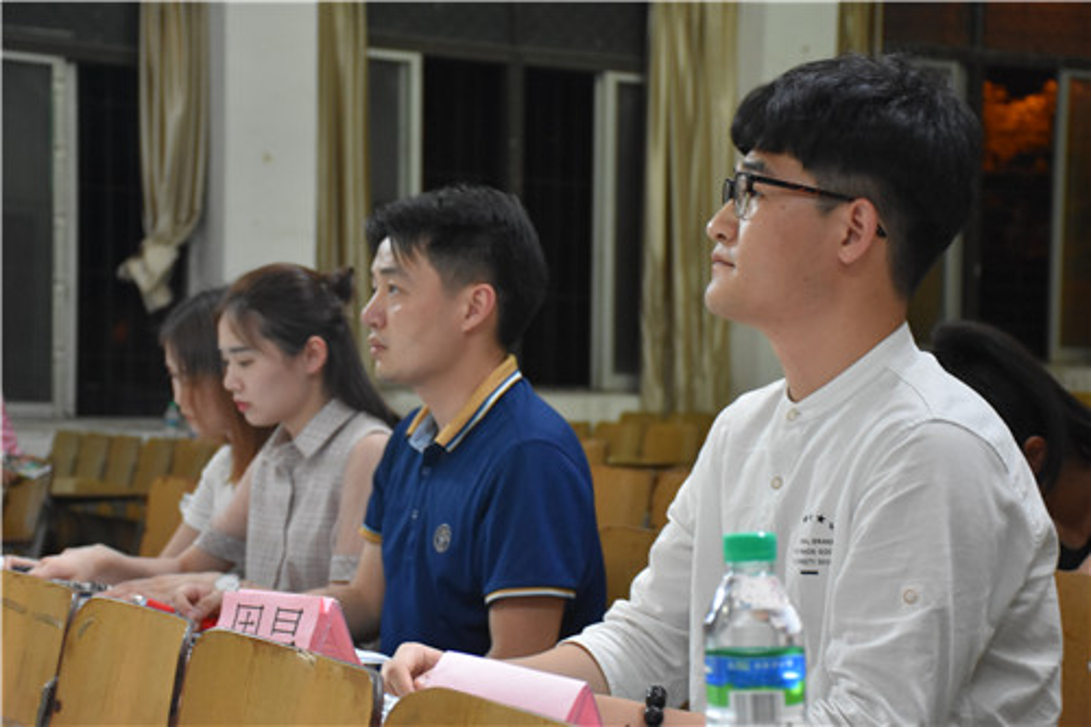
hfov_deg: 28.1
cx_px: 546
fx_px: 2181
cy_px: 364
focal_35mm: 72
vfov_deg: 18.9
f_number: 5
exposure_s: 1/100
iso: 2200
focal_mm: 48
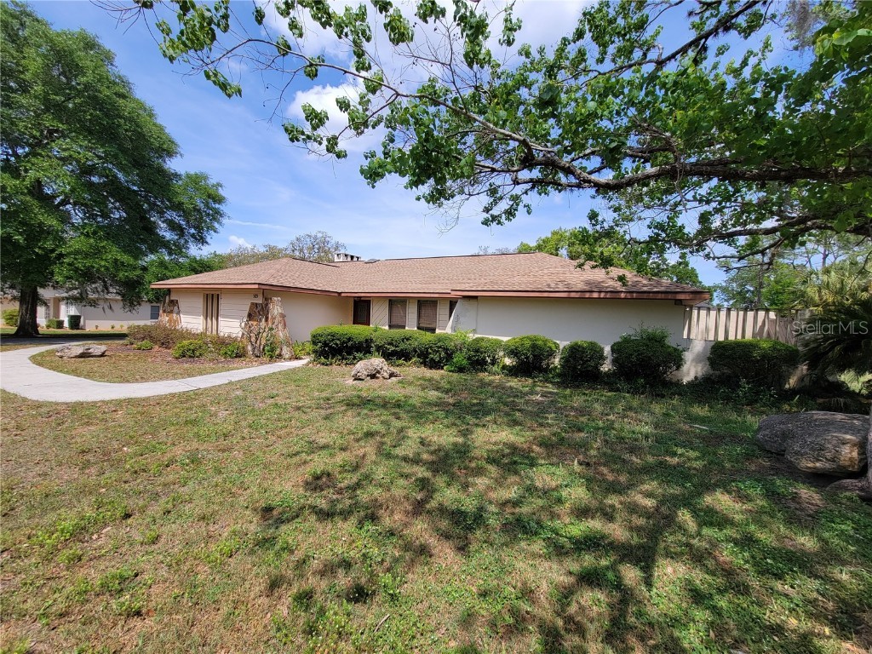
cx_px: 436
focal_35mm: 13
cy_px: 327
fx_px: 327
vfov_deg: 89.9
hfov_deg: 106.2
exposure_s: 1/1314
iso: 50
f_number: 2.2
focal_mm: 2.2
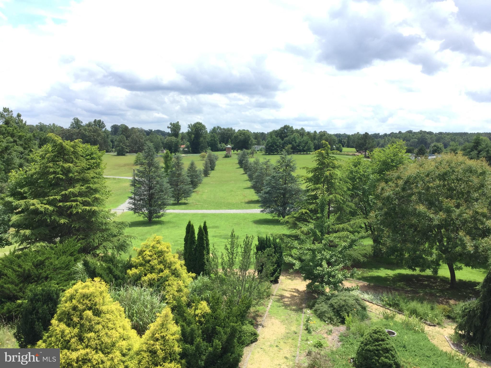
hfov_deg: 58.4
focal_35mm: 31
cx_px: 246
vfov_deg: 45.4
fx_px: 440
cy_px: 184
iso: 25
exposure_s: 1/702
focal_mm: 3.3
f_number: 2.4
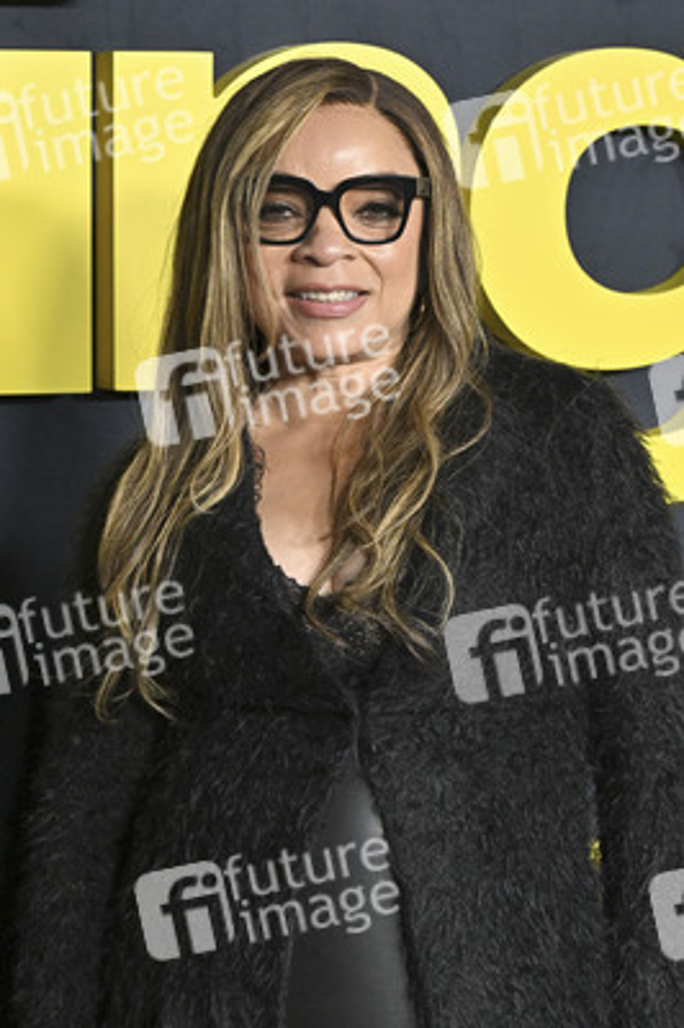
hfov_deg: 16.8
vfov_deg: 25.1
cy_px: 514
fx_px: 2312
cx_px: 342
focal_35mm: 81
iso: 2500
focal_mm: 81
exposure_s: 1/320
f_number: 5.6
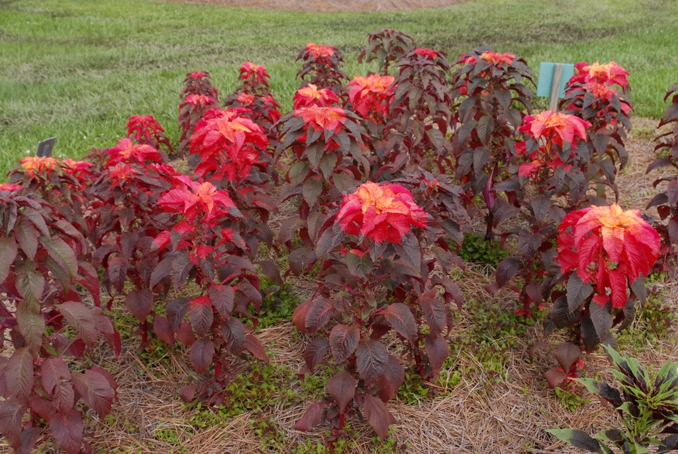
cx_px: 339
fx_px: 792
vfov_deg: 32.0
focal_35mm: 42
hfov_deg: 46.4
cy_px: 227
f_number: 7.1
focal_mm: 28
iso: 400
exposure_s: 1/200
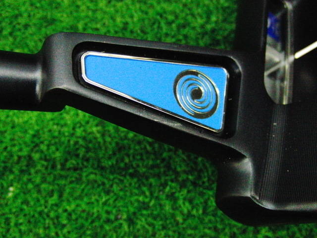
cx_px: 158
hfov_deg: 50.1
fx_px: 339
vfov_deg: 38.7
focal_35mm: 37
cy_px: 119
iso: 3200
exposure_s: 1/250
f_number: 3.6
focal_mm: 6.42
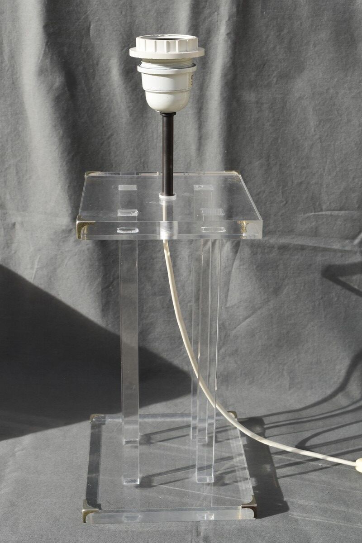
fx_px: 792
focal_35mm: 52
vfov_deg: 37.9
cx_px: 181
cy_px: 272
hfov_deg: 25.8
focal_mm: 35
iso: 200
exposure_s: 1/320
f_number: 9
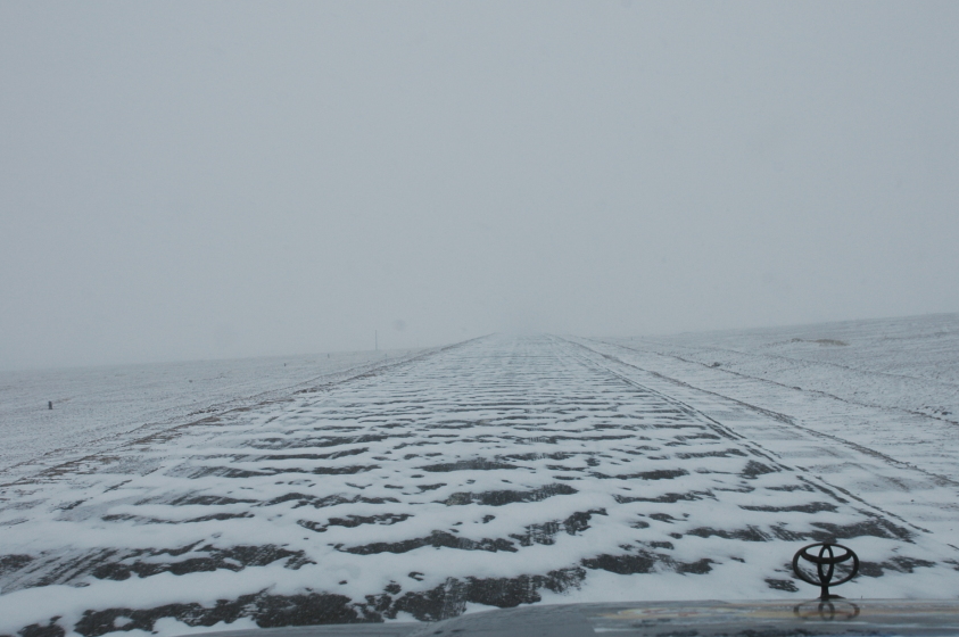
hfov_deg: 38.9
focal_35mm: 51
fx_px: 1357
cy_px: 311
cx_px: 496
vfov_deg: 26.4
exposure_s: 1/400
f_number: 10
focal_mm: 28
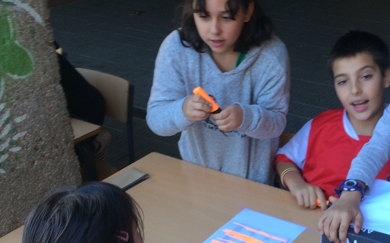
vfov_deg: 22.7
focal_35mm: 57
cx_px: 321
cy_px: 151
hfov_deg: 34.4
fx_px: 606
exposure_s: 1/100
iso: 50
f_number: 2.2
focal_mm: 4.15
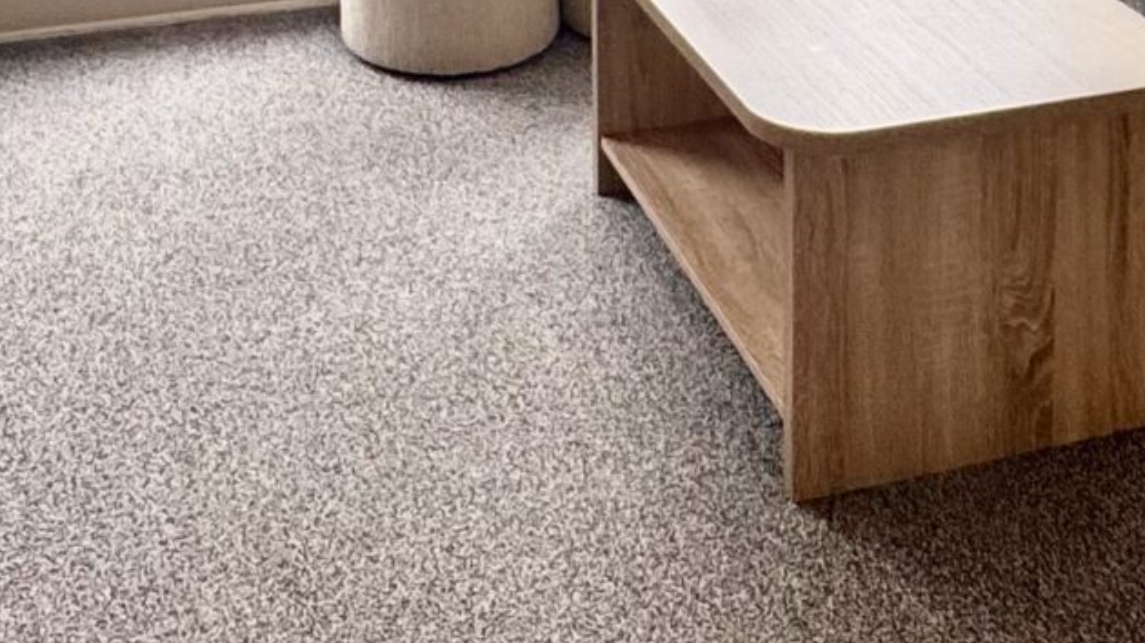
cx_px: 638
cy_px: -552
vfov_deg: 16.1
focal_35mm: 62
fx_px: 1882
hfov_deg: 33.8
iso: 40
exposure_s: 1/152
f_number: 2.2
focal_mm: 2.22
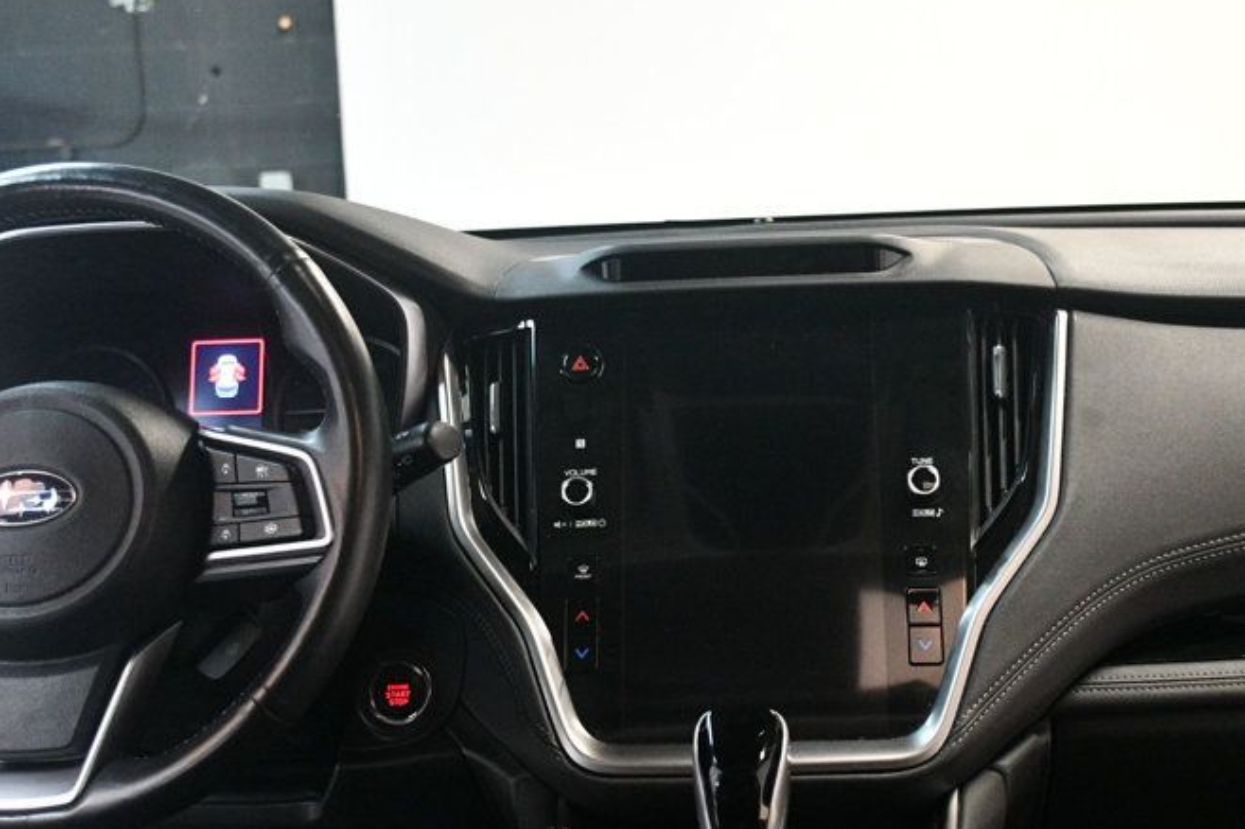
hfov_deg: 35.6
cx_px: 664
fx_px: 1936
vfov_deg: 24.1
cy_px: 502
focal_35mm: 56
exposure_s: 1/80
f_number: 3.8
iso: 3200
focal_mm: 24
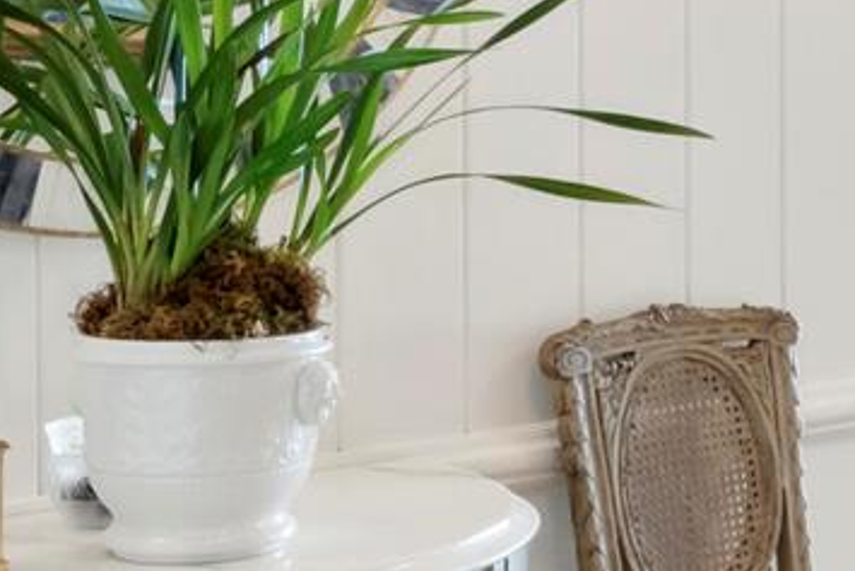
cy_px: 78
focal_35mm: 98
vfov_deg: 13.9
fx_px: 2328
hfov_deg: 18.0
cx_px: 1378
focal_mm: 17
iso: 400
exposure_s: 1/4
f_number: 8
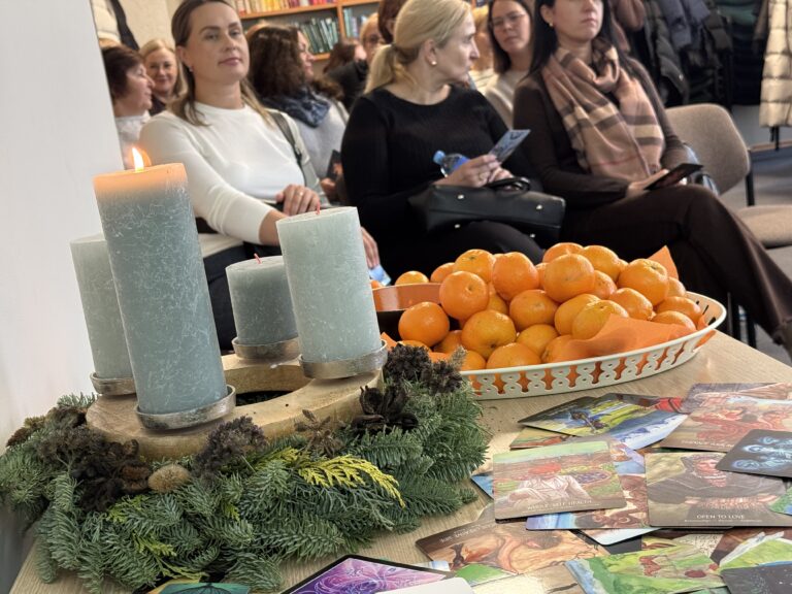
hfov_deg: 39.7
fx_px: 1098
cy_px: 297
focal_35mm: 48
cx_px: 396
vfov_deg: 30.3
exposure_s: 1/40
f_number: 1.78
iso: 250
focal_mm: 6.76
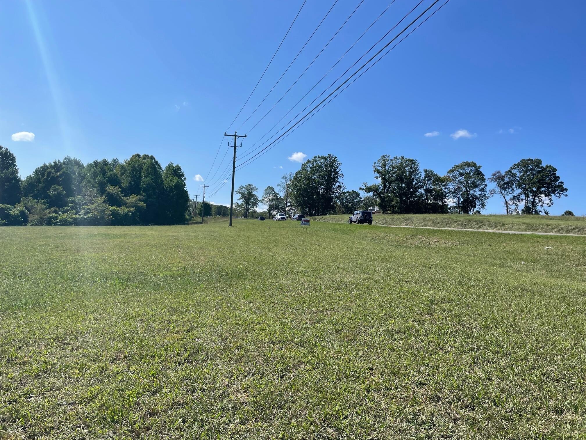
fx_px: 440
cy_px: 220
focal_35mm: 26
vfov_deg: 53.1
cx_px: 293
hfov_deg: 67.3
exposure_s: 1/4464
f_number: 1.6
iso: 32
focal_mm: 4.2
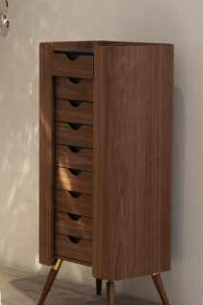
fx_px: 1331
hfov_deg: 8.7
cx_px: 24
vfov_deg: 13.1
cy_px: 163
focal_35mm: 157
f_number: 5.6
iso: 1400
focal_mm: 85
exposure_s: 1/80
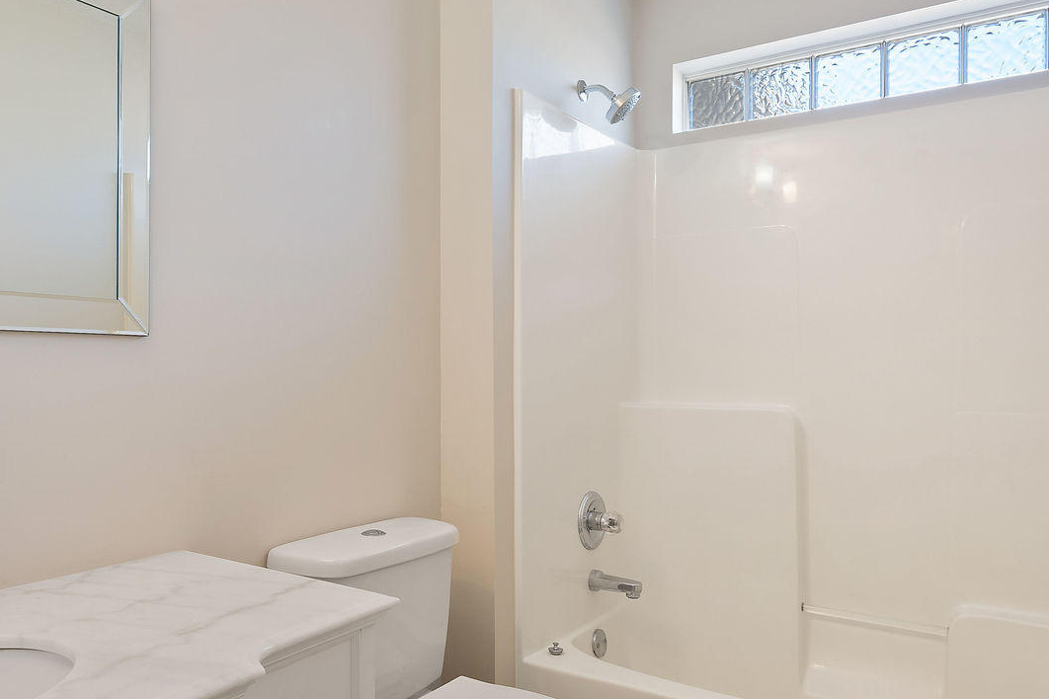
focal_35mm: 27
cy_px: 362
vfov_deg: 47.9
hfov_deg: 67.1
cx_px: 451
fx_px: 787
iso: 320
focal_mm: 14
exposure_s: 1/5
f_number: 8
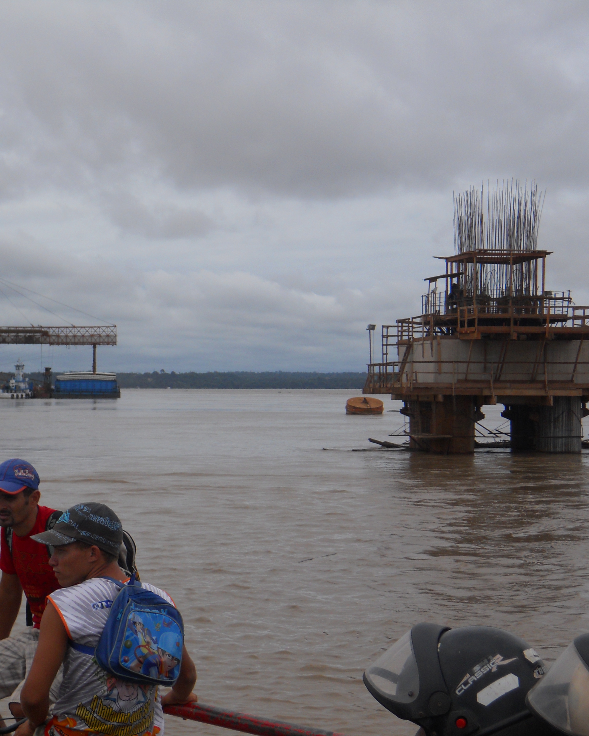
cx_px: 164
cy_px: 372
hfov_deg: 18.4
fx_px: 1809
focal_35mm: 83
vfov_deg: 23.0
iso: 80
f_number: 8
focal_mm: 11.2
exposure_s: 1/500
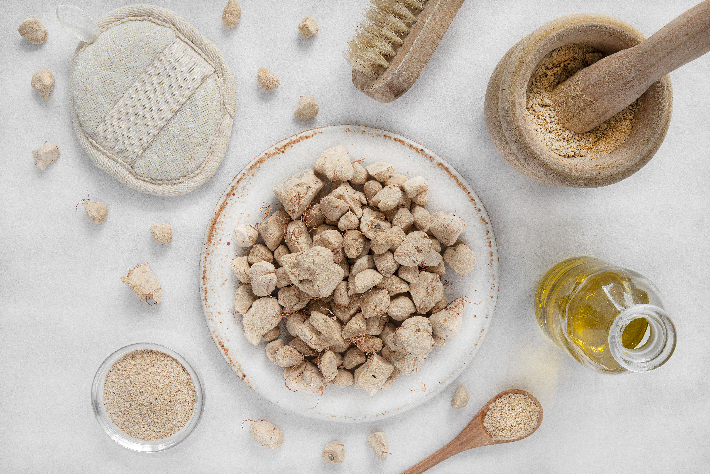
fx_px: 888
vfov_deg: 29.9
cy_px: 237
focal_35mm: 45
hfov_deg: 43.6
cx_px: 355
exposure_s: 1/5
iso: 100
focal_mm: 45
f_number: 18
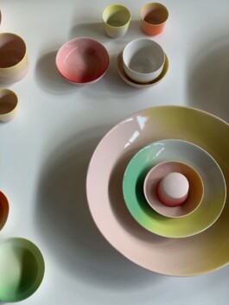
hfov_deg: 28.0
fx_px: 458
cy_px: 152
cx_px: 114
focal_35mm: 52
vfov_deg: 36.8
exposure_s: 1/100
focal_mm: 6
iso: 40
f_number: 2.4
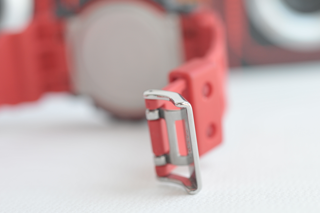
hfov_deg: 24.6
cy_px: 106
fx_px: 732
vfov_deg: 16.5
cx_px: 160
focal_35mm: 82
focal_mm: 55
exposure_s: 1/160
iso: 400
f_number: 4
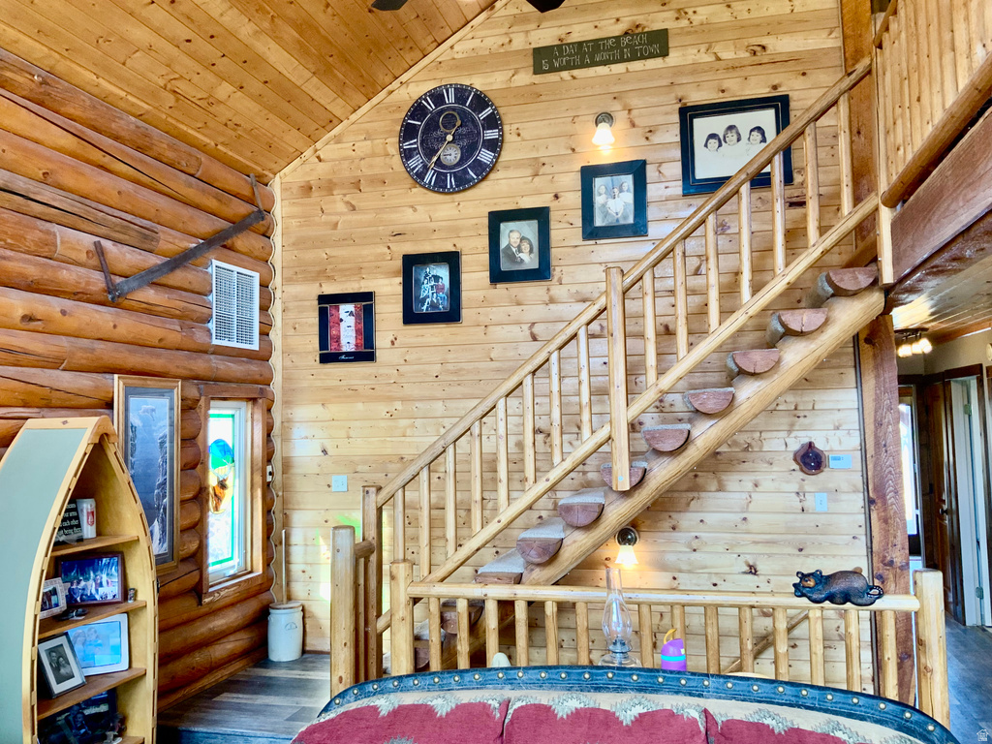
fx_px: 831
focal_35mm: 29
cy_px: 372
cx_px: 496
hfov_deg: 61.7
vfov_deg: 48.2
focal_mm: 3
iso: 50
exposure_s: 1/60
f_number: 1.8
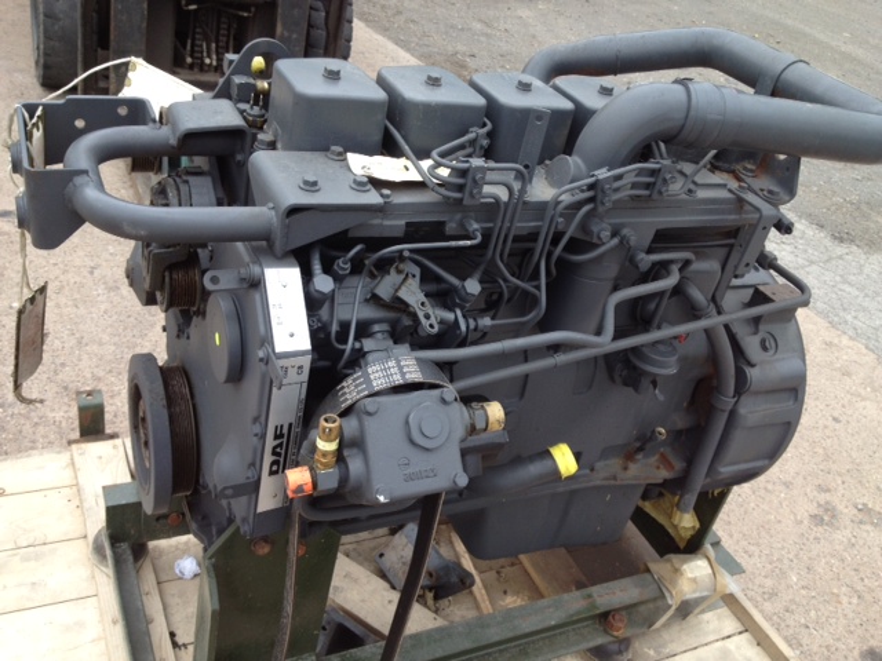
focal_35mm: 35
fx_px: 892
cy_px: 330
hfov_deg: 52.6
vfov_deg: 40.7
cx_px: 441
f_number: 2.4
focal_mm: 4.28
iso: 64
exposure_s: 1/224
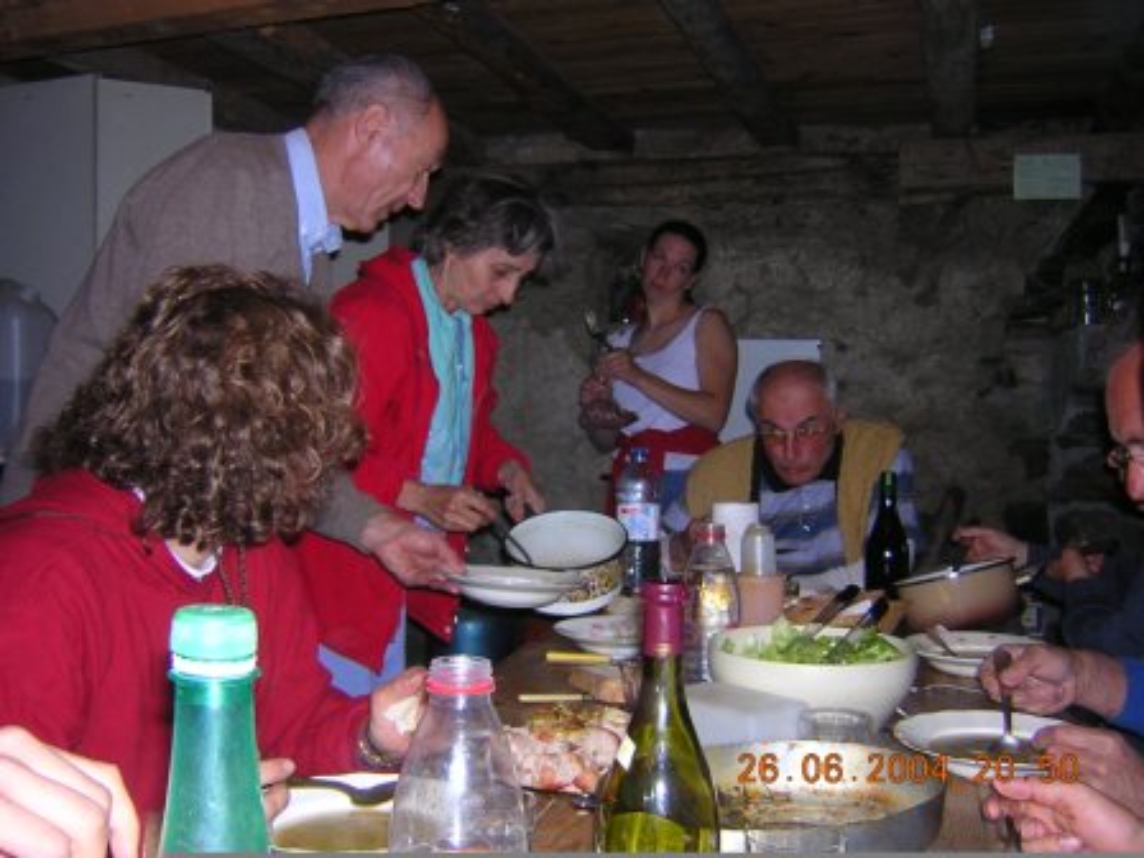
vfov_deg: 39.7
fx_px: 1190
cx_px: 572
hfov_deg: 51.4
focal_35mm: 36
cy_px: 429
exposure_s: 1/60.1
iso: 154
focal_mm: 4.7
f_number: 2.6
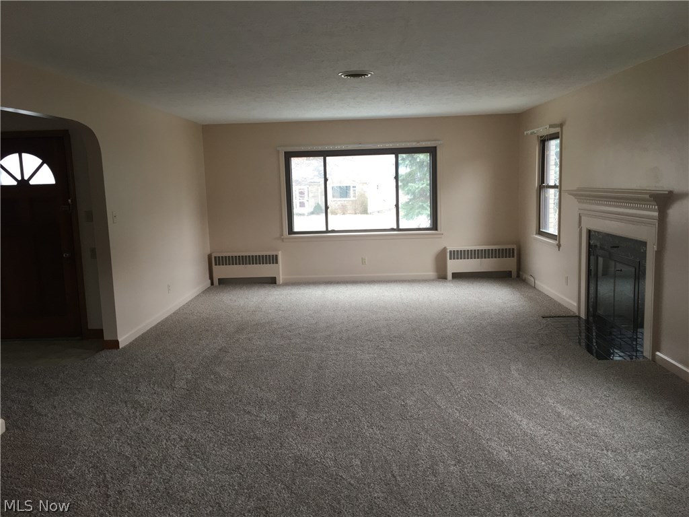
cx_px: 344
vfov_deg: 48.2
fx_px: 577
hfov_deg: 61.7
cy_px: 258
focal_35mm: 29
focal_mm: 4.15
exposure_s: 1/30
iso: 64
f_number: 2.2
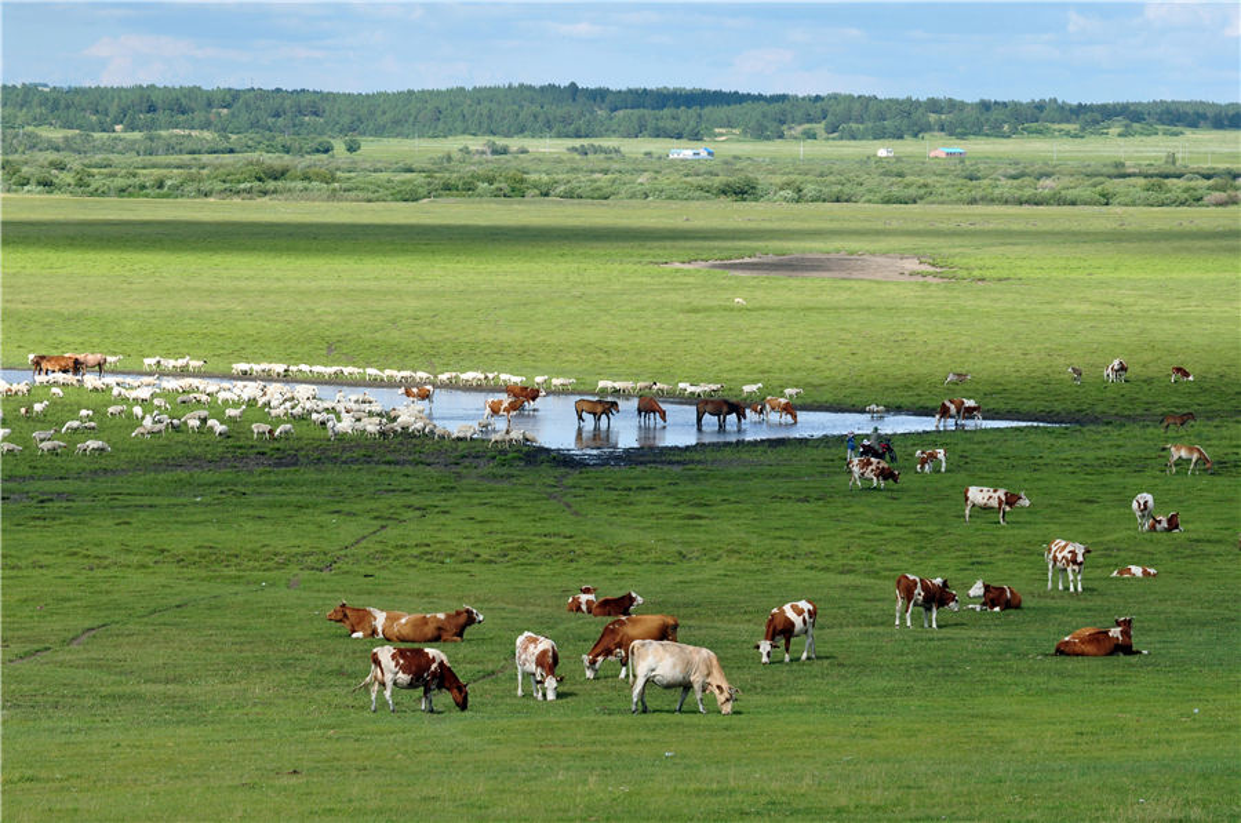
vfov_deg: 8.1
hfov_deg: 12.3
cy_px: 412
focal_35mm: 168
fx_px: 5782
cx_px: 620
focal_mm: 112
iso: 200
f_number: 11
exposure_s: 1/320
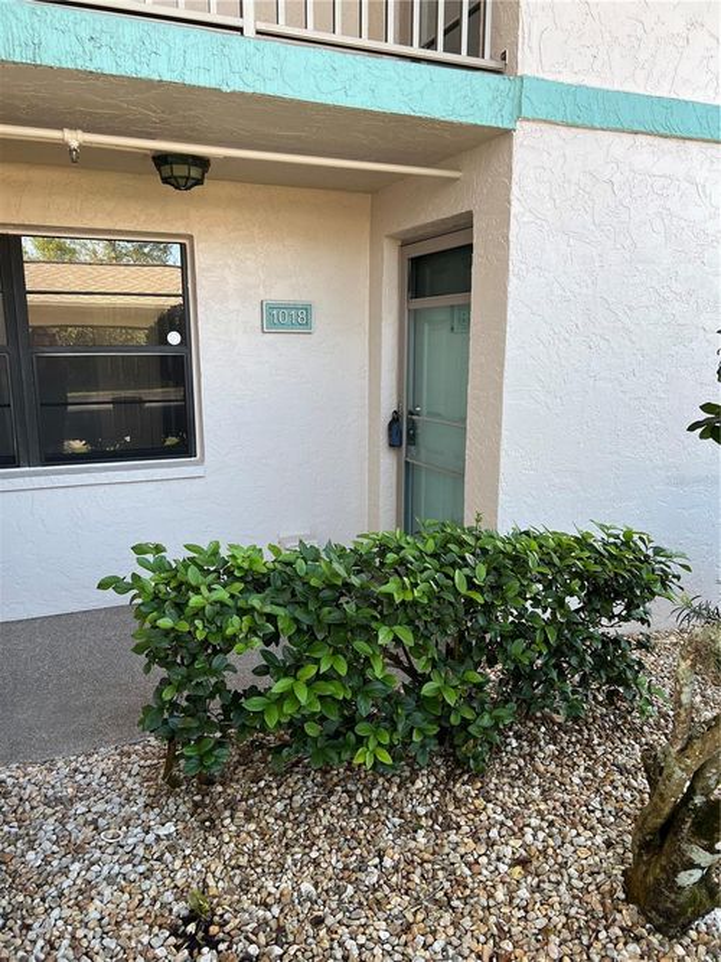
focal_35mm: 26
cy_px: 481
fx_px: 722
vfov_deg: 67.3
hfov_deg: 53.0
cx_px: 360
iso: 40
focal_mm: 5.7
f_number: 1.5
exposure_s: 1/234
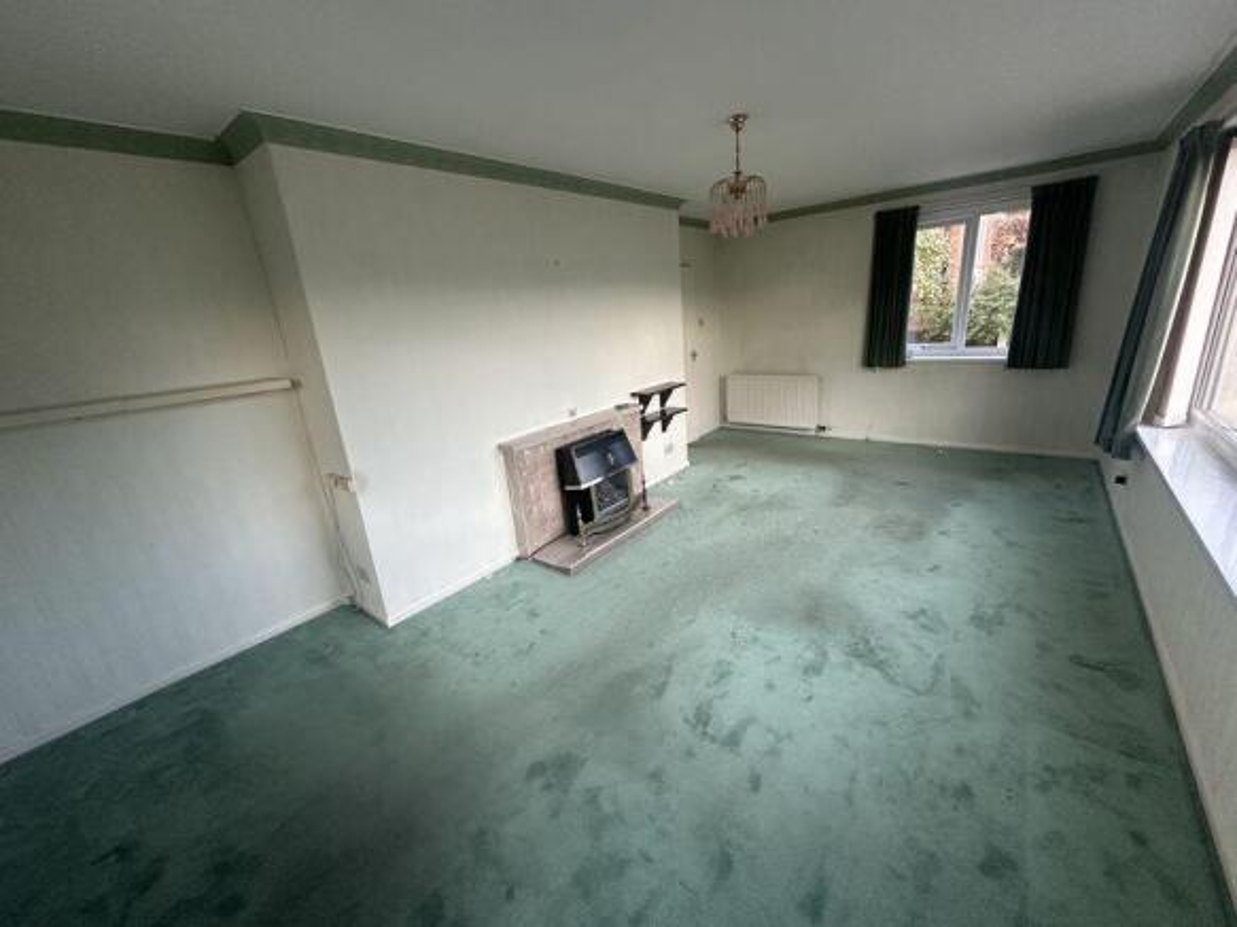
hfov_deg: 102.1
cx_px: 618
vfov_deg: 85.7
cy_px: 464
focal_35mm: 14
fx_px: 500
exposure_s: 1/99
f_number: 2.2
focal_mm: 2.22
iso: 250
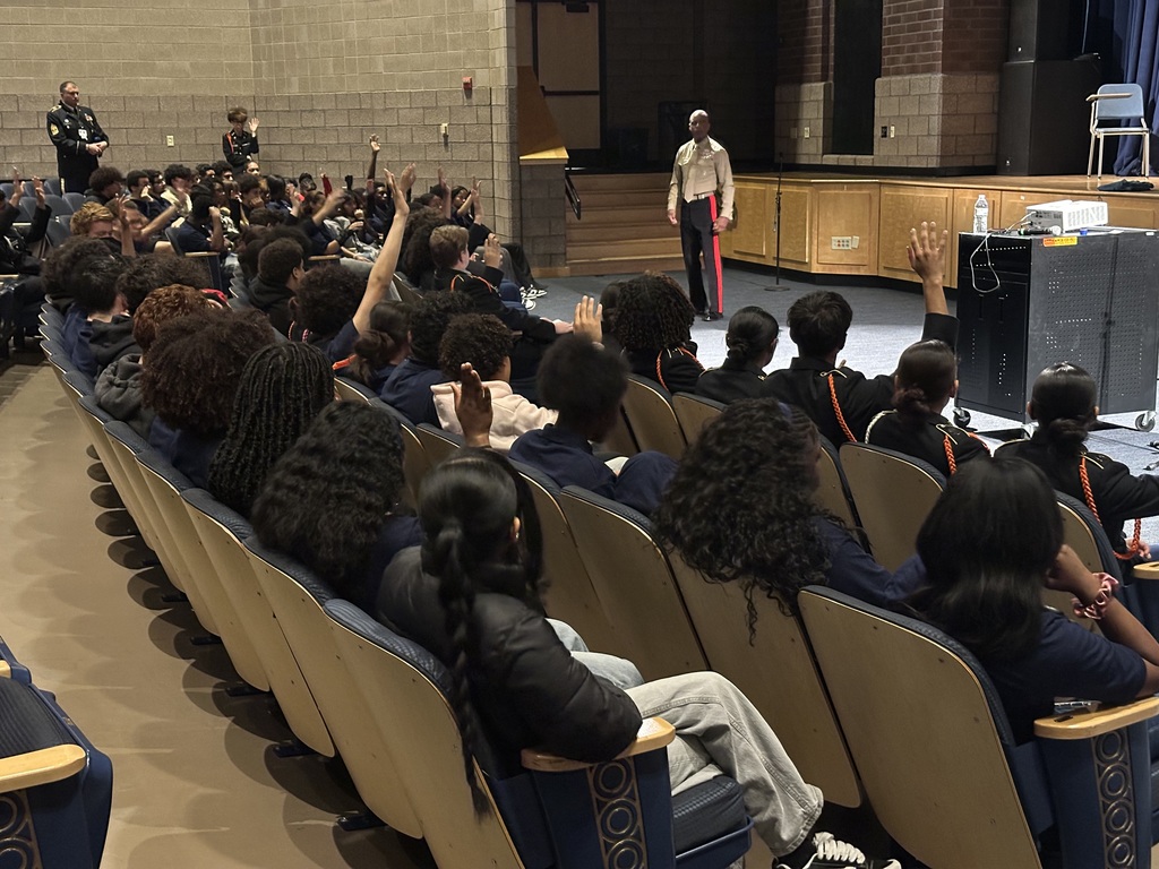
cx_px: 580
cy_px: 434
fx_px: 1607
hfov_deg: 39.7
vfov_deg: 30.3
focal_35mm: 48
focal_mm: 6.86
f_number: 1.78
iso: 800
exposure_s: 1/17
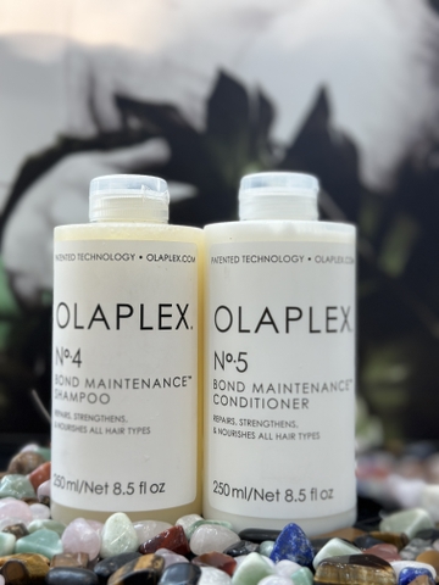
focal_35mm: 48
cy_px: 292
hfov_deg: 30.3
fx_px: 812
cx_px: 220
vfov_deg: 39.7
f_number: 1.78
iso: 64
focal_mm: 6.86
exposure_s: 1/120
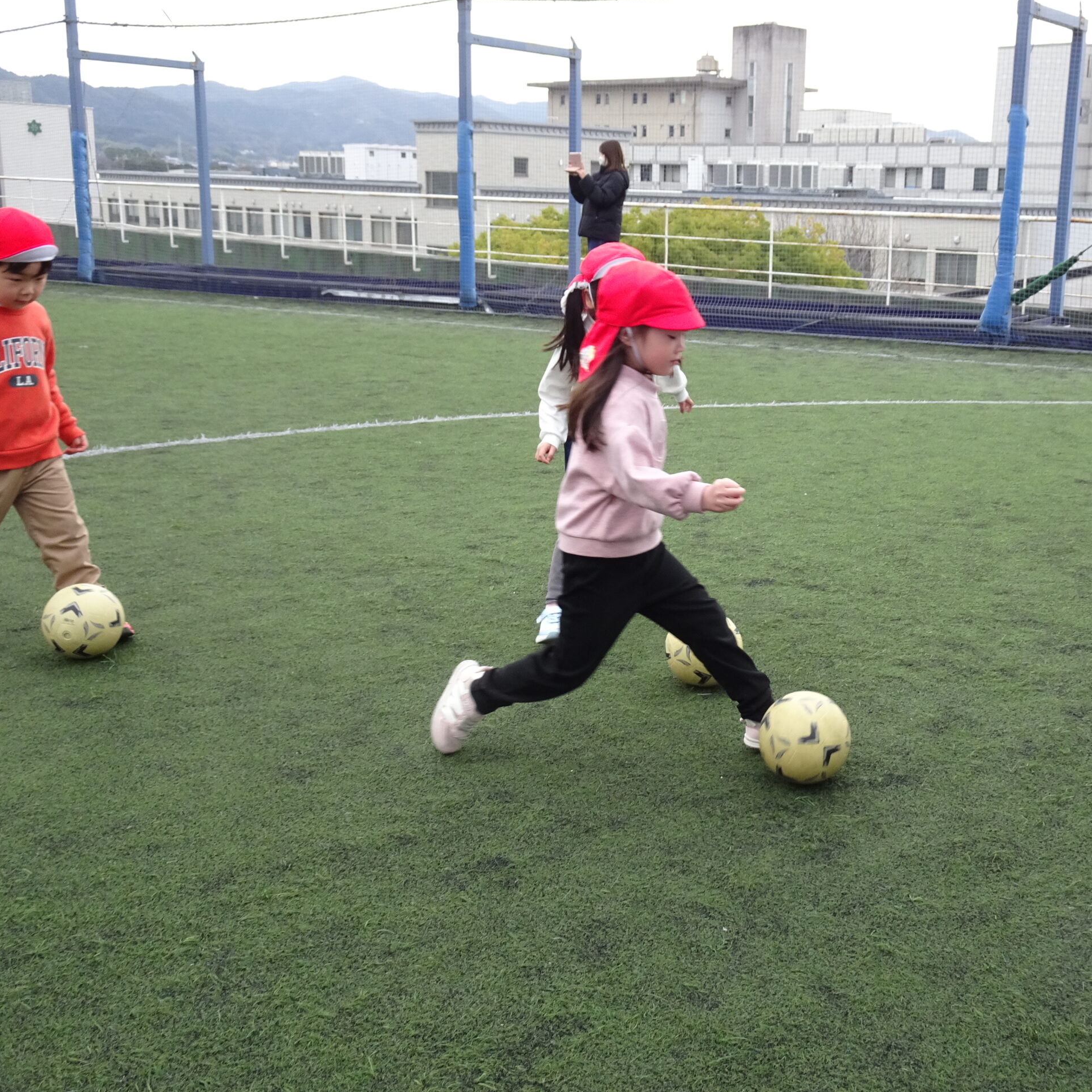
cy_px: 546
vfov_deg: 42.8
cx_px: 719
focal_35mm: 39
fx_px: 1392
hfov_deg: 42.3
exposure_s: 1/250
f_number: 4
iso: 125
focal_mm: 5.61
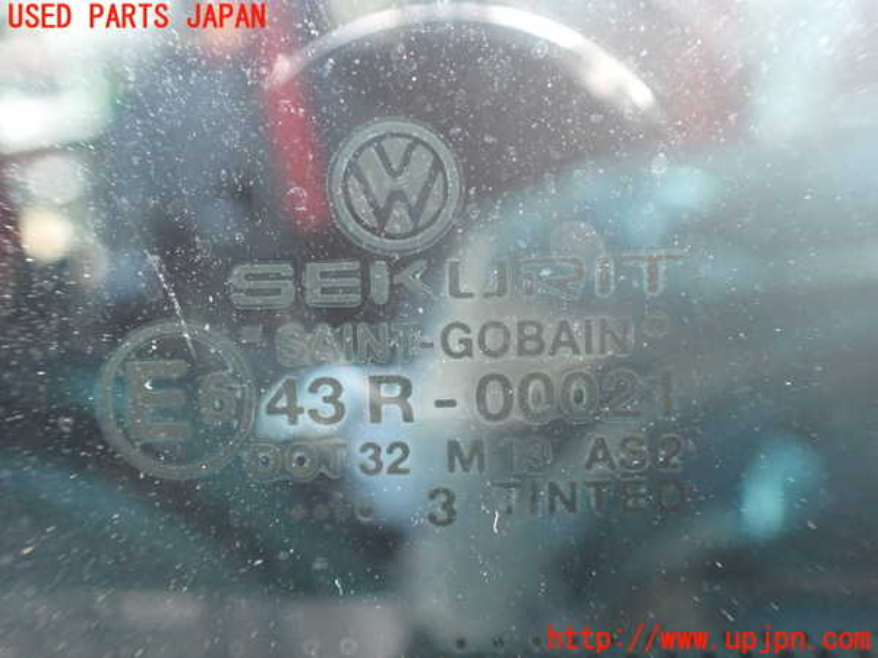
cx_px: 439
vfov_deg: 46.8
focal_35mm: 30
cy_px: 329
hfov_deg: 60.0
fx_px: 761
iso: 800
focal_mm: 5.4
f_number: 2.3
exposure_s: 1/50
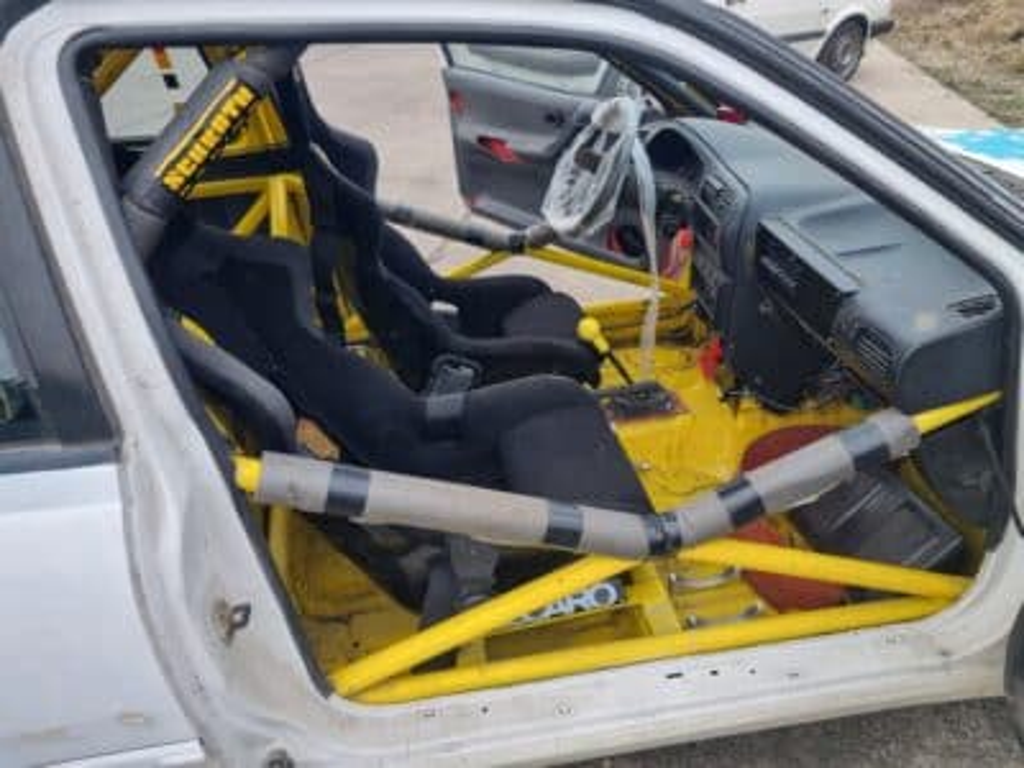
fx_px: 769
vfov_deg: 53.1
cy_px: 384
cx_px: 512
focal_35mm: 26
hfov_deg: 67.3
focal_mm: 5.4
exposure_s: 1/201
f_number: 1.8
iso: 50
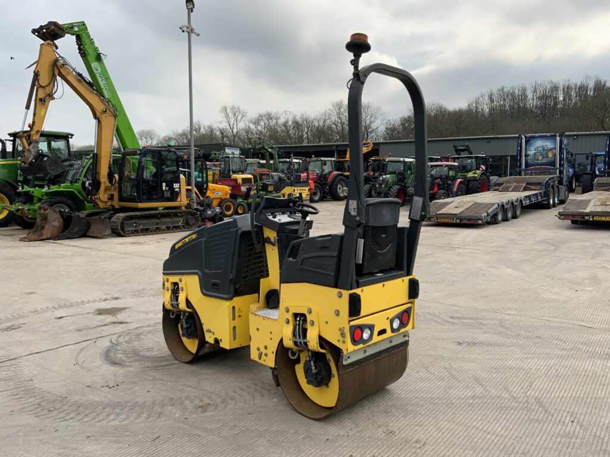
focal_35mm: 29
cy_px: 228
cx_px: 305
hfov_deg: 61.7
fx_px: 511
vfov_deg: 48.2
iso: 16
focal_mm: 3
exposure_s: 1/1626
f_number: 1.8
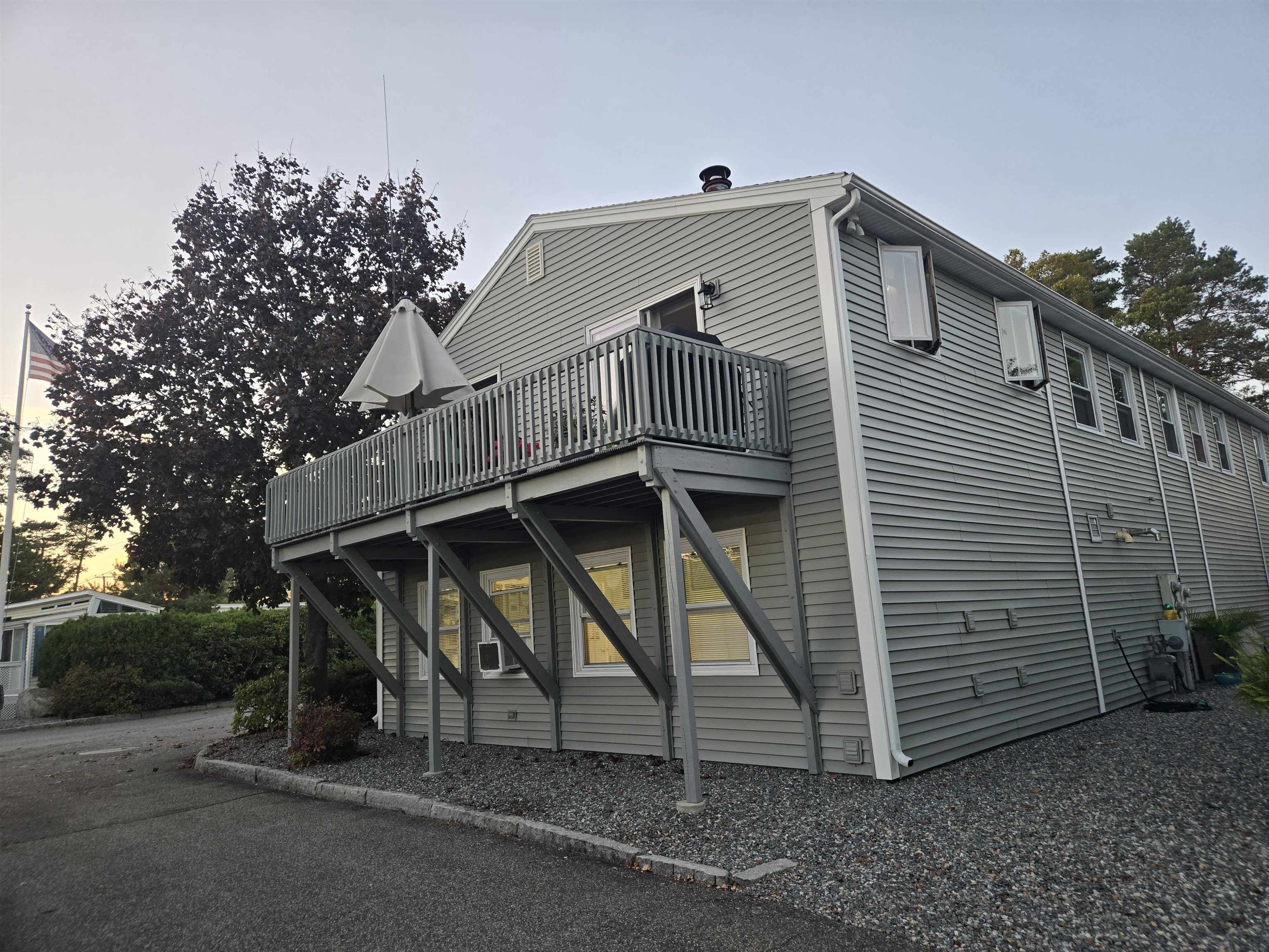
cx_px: 634
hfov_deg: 73.9
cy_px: 476
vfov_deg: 58.9
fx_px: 843
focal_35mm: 23
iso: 80
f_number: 1.8
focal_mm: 5.4
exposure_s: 1/180
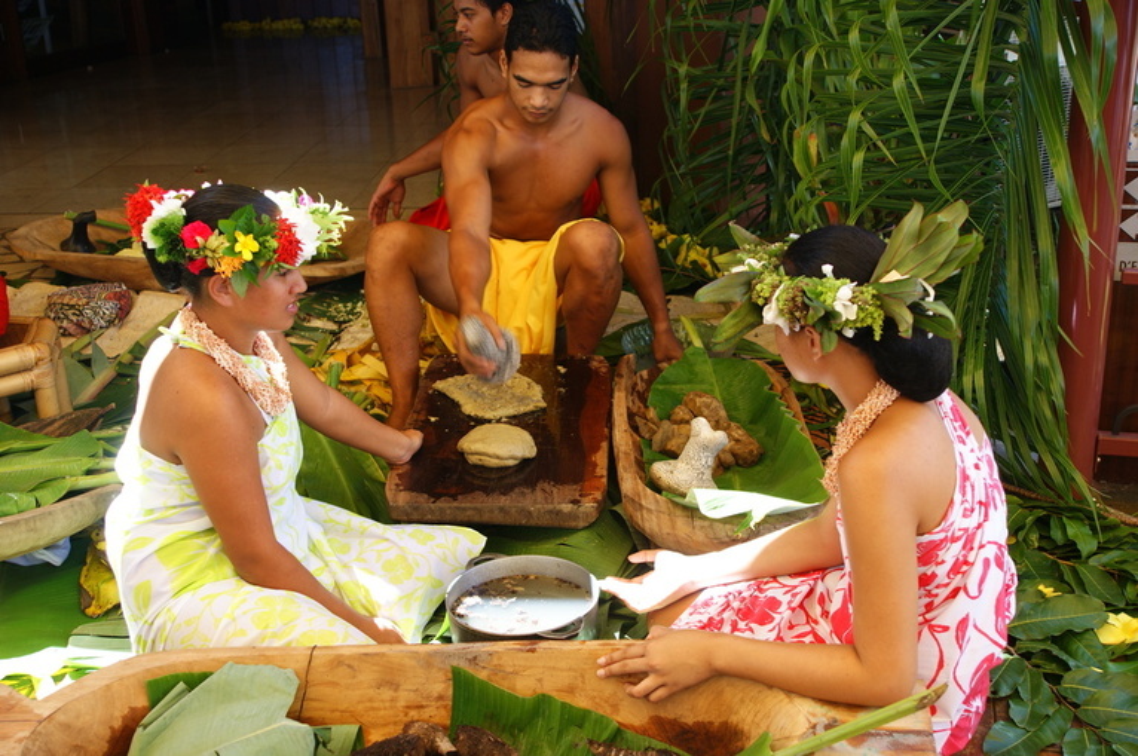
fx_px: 1326
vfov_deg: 31.8
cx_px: 569
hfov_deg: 46.4
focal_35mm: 42
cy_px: 378
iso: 100
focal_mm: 28
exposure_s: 1/50
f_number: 4
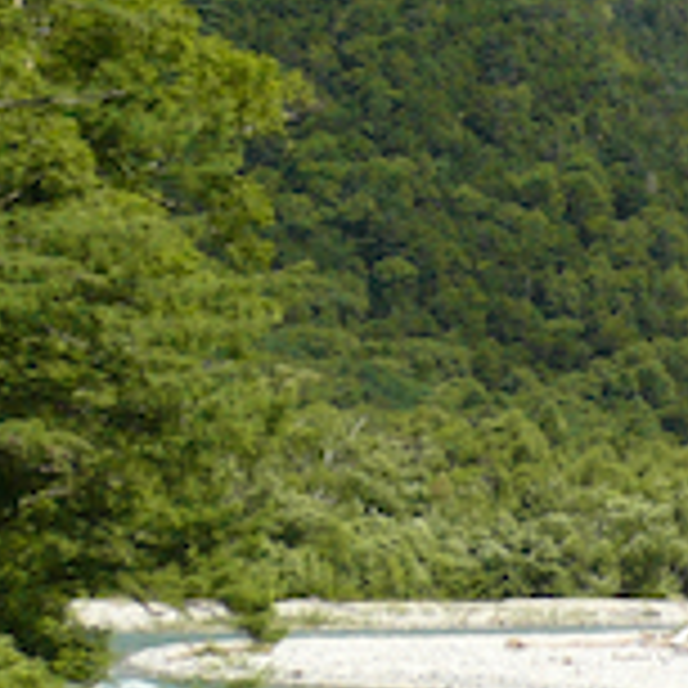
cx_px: 1295
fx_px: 2901
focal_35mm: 129
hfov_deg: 12.2
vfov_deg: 13.4
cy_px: 63
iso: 100
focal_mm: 4.7
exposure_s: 1/800
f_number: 2.8
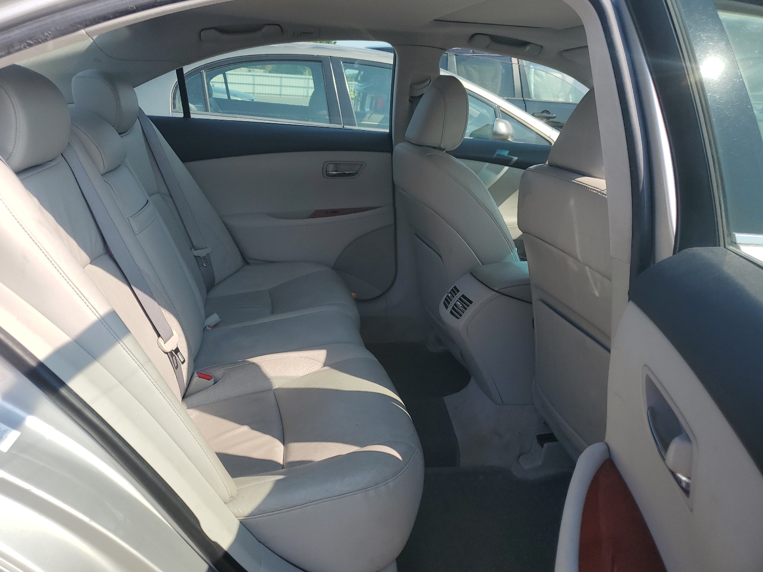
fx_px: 595
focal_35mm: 27
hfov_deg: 65.3
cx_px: 367
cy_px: 283
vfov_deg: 51.4
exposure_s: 1/1667
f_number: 1.5
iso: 50
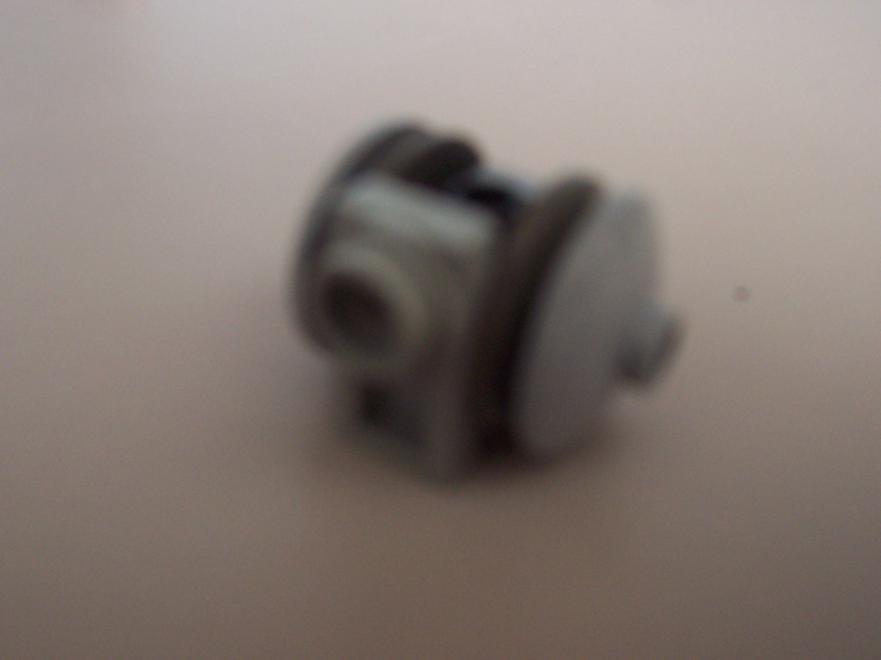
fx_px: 942
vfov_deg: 38.7
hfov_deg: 50.1
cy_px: 330
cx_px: 440
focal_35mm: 37
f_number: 2.8
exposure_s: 1/8
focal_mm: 5.6
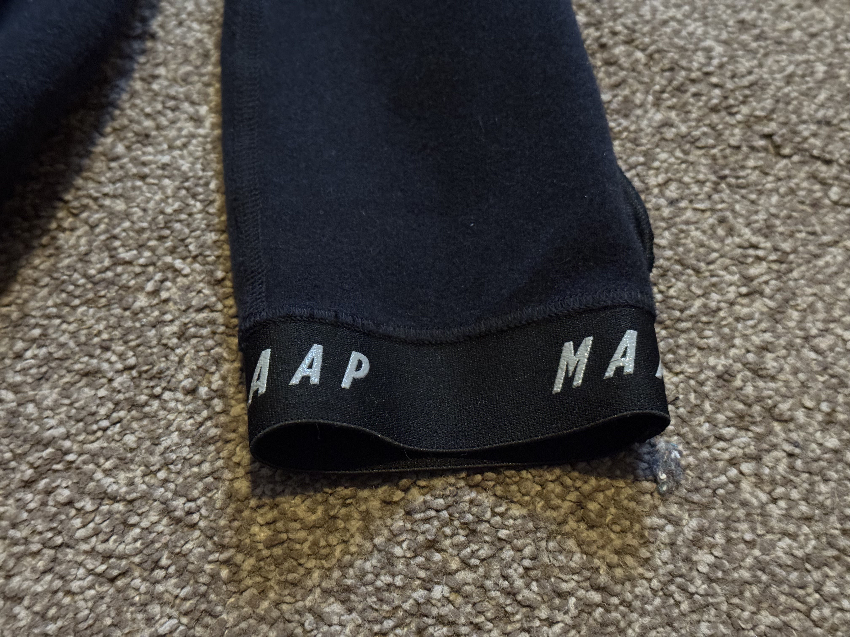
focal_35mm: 48
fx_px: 1179
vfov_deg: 30.3
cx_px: 425
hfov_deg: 39.7
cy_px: 318
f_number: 1.78
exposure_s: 1/18
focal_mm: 6.76
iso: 800
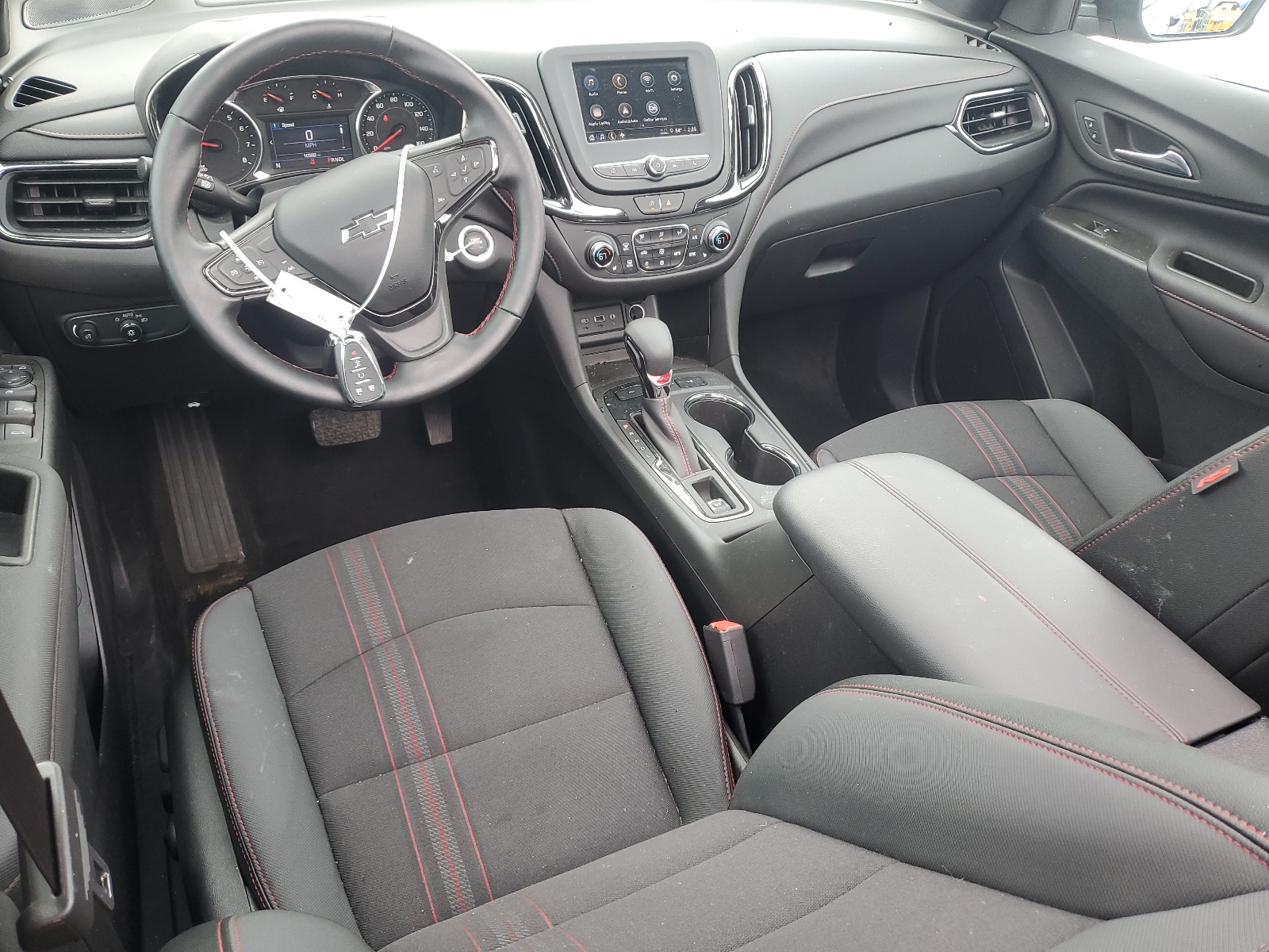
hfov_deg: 67.3
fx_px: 953
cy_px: 476
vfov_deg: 53.1
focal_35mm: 26
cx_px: 634
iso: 63
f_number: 1.5
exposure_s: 1/120
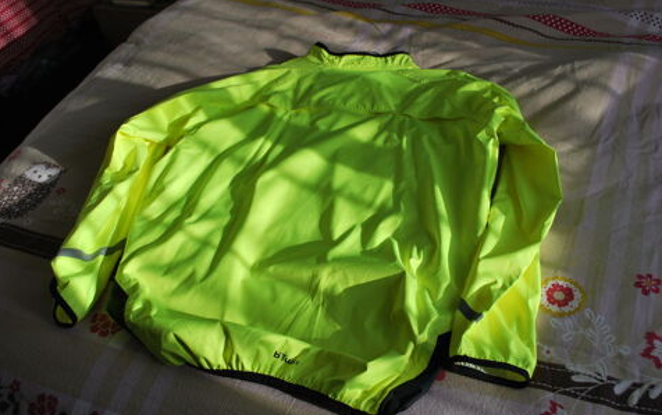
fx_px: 668
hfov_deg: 52.7
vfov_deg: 34.5
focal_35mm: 37
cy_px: 200
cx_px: 330
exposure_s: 1/125
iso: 100
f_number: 5.6
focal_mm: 24
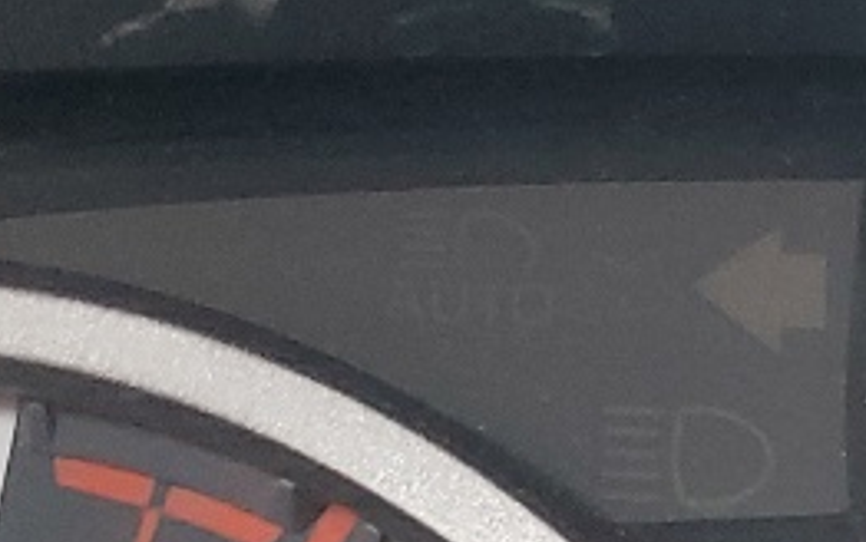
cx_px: 1435
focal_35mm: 168
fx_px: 3967
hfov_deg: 11.7
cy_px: 1120
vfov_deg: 7.5
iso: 89
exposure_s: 1/60.2
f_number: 1.5
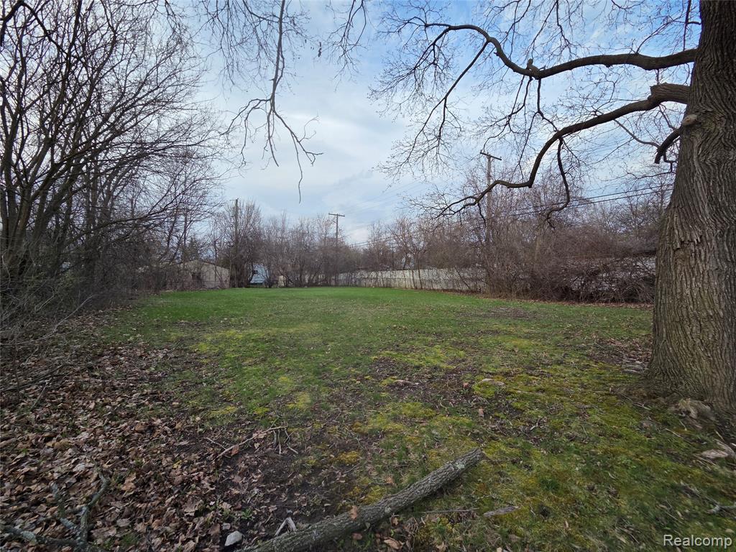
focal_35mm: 13
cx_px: 368
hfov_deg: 106.2
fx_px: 276
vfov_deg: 89.9
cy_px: 276
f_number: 2.2
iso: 50
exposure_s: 1/471
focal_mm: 2.2
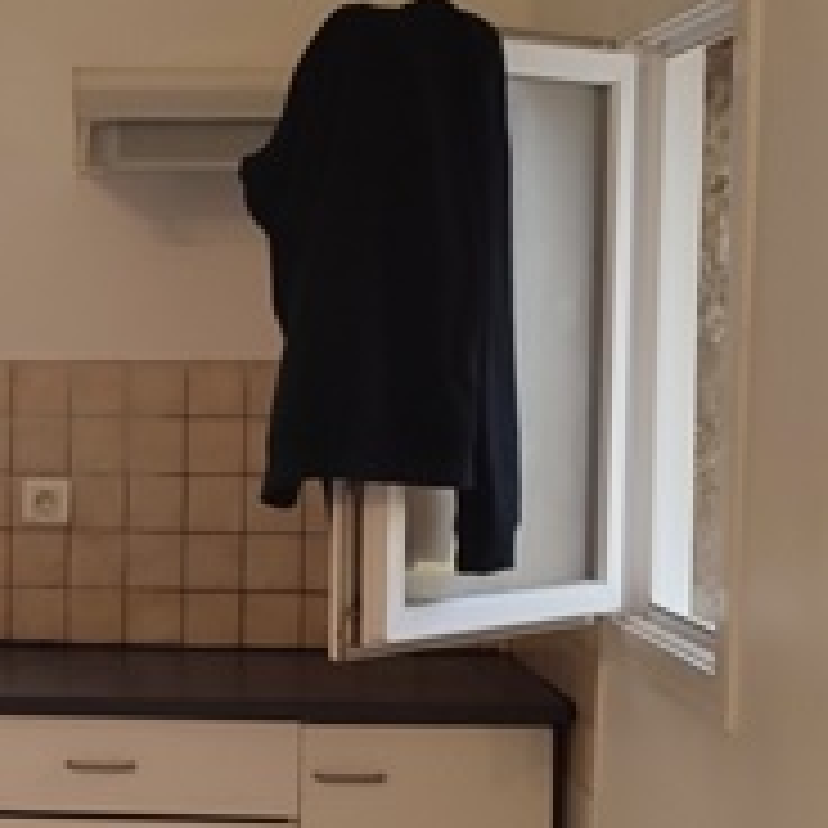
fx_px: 2490
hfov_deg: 17.9
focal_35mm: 92
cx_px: -180
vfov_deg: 18.8
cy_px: 549
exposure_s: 1/33
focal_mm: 5.89
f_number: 1.89
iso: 170
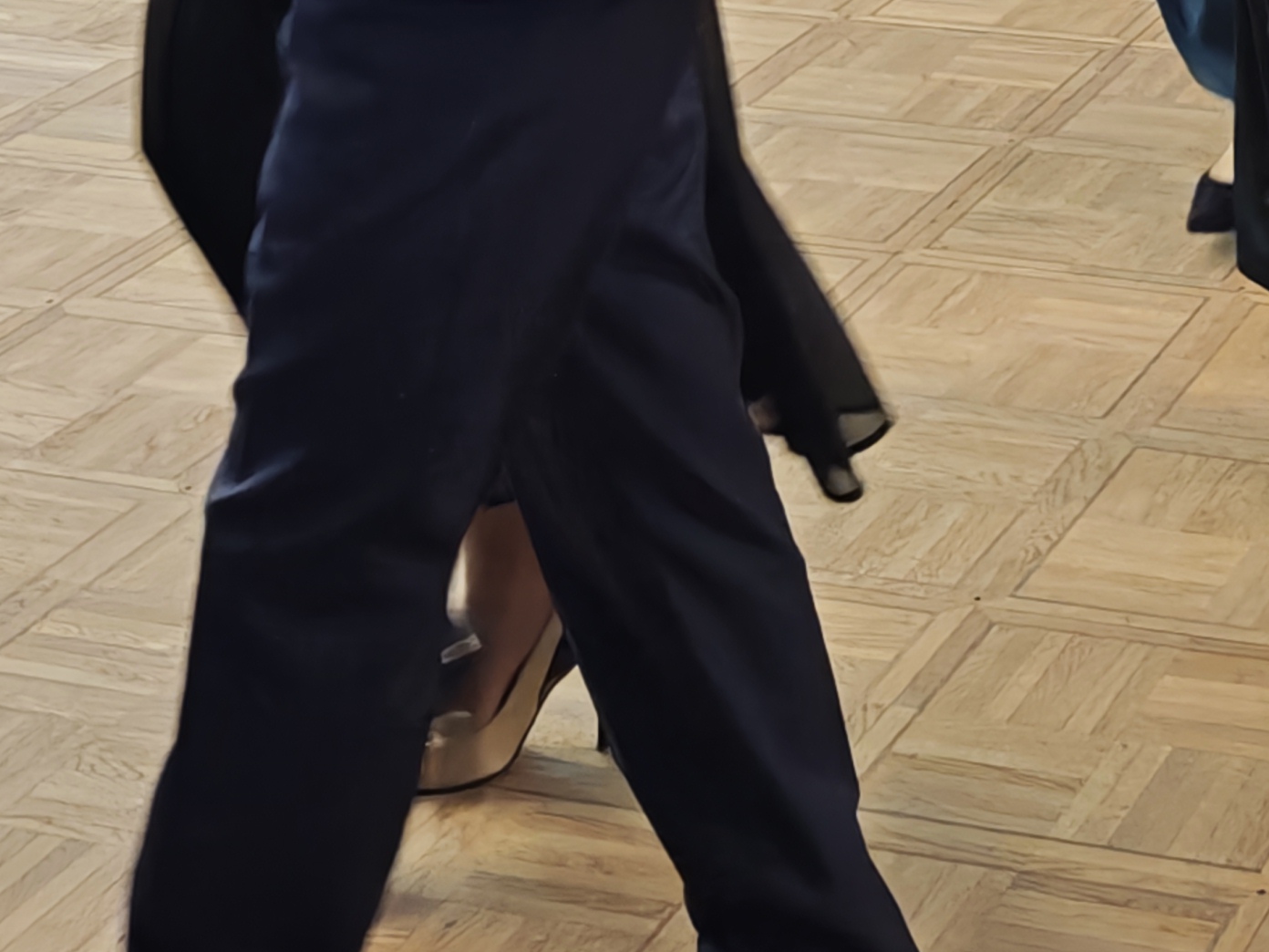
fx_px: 3776
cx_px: 1233
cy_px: -403
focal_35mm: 103
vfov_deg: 13.6
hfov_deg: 18.6
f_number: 1.62
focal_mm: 6.55
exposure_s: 1/100
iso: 2000
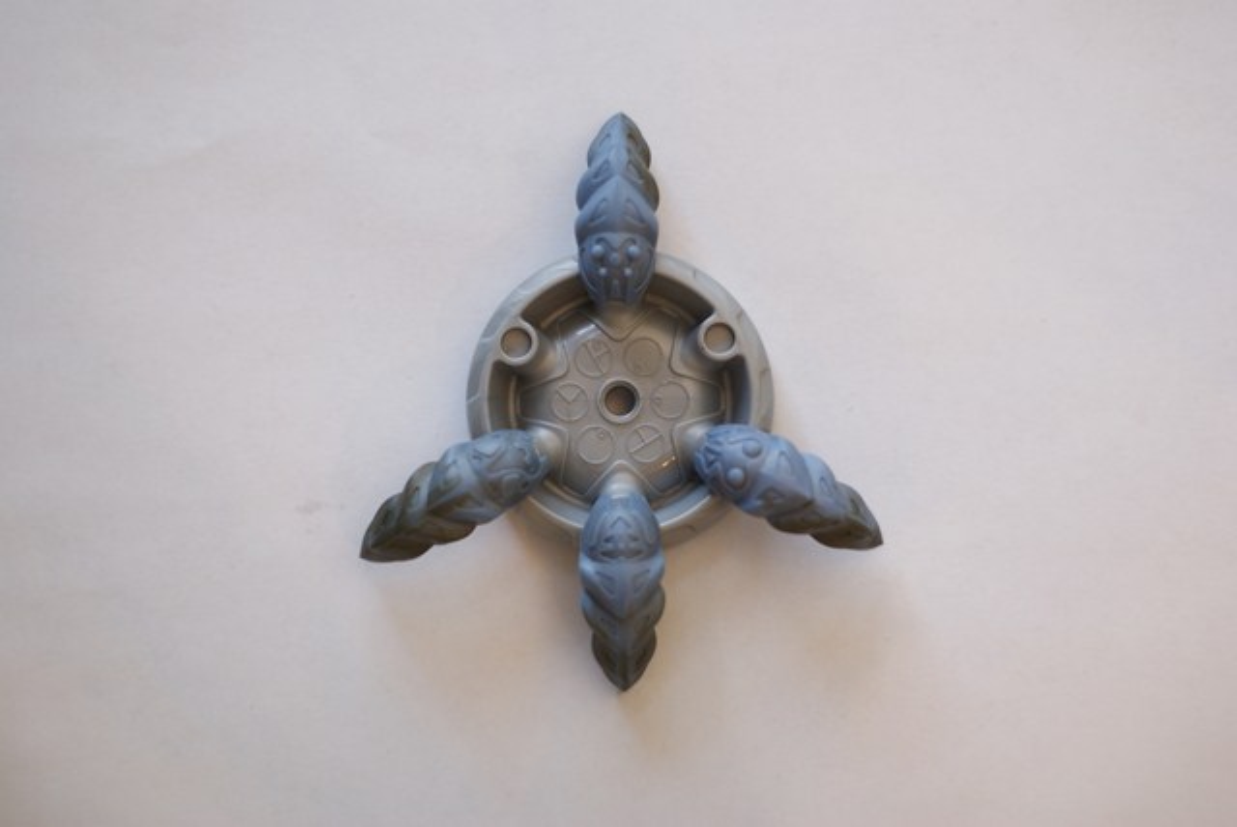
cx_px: 618
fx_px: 2579
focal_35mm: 75
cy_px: 414
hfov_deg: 27.0
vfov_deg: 18.2
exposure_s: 1/80
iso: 100
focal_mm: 50
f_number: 2
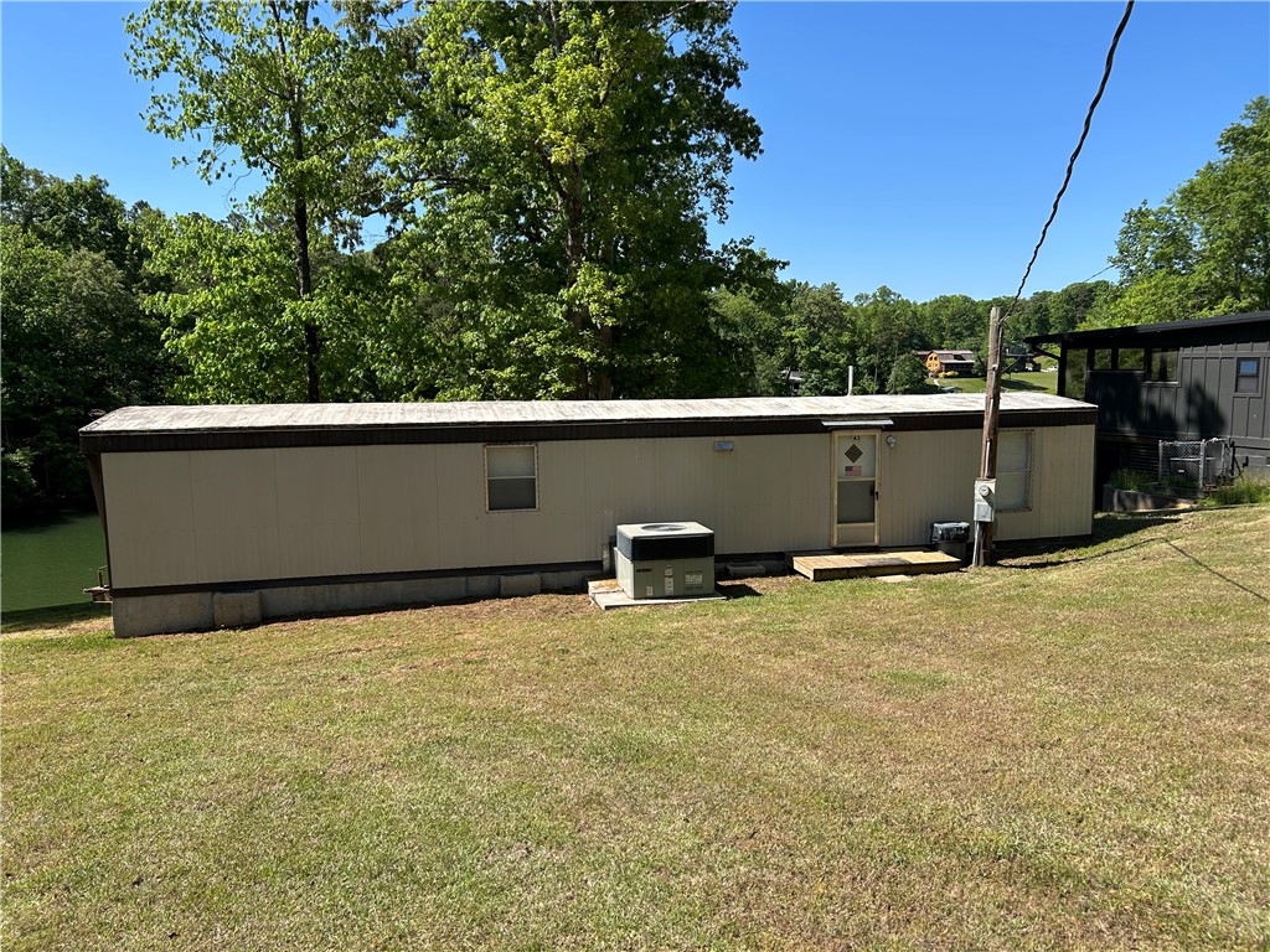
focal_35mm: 26
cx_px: 635
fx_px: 954
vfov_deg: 53.1
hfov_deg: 67.3
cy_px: 476
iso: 50
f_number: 1.5
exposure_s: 1/2571
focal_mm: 5.7
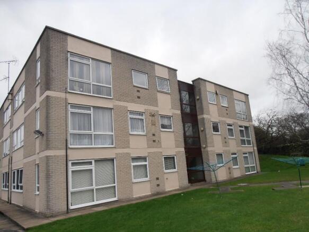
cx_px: 154
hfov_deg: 71.6
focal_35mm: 24
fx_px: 214
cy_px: 116
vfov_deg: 56.8
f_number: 3
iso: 80
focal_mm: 4.2
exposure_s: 1/200
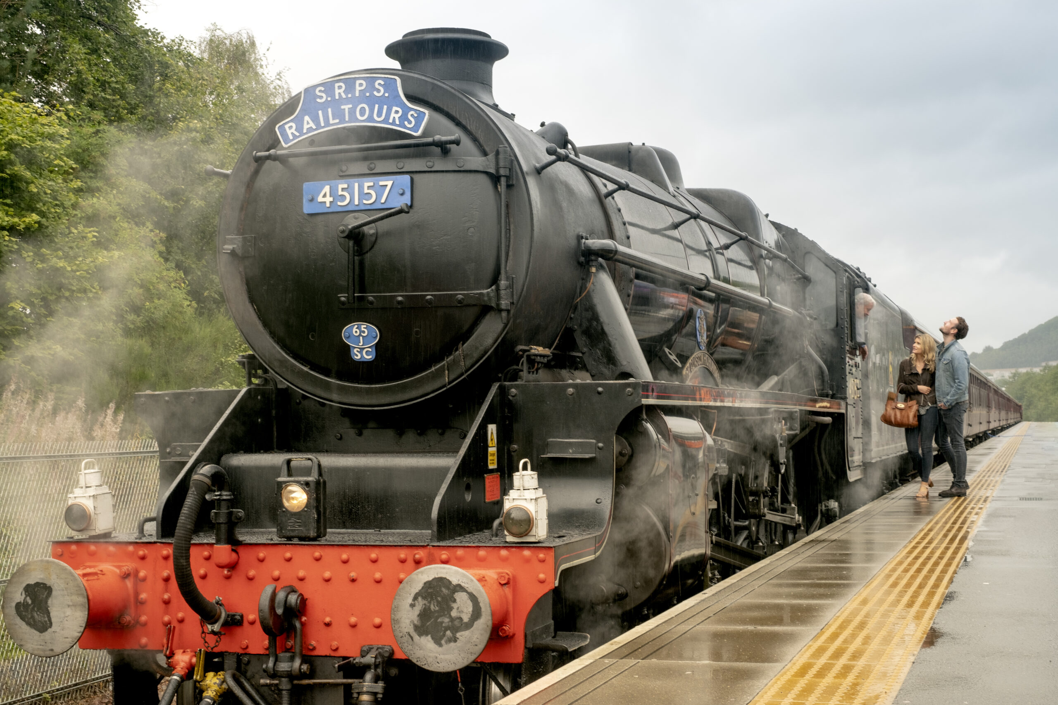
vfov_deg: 25.5
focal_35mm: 53
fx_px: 1558
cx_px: 529
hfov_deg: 37.5
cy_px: 352
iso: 250
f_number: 10
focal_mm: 35
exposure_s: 1/60
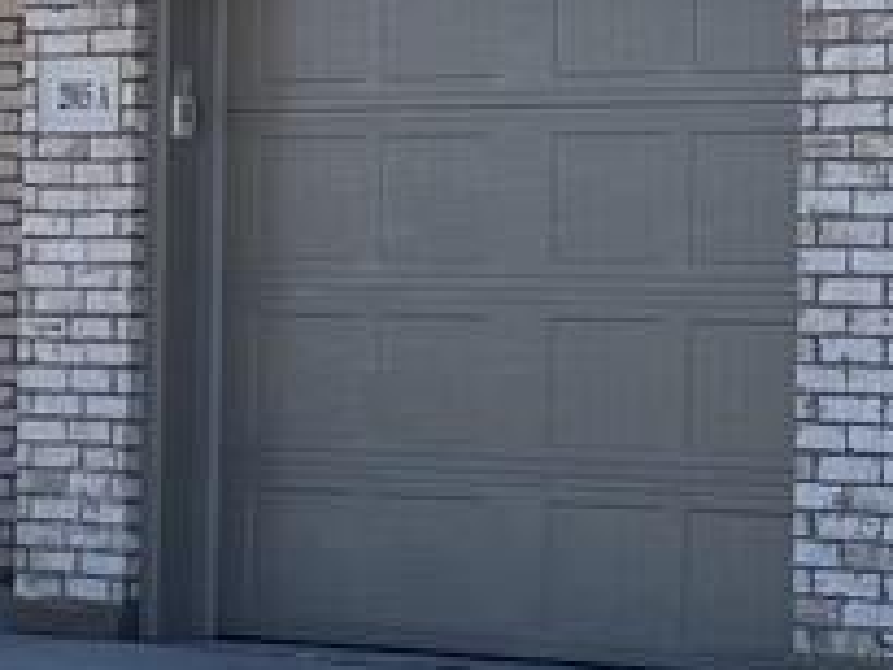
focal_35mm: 162
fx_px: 4182
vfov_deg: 9.2
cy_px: 409
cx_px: 1899
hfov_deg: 10.9
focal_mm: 5.7
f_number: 1.5
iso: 50
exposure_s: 1/3571
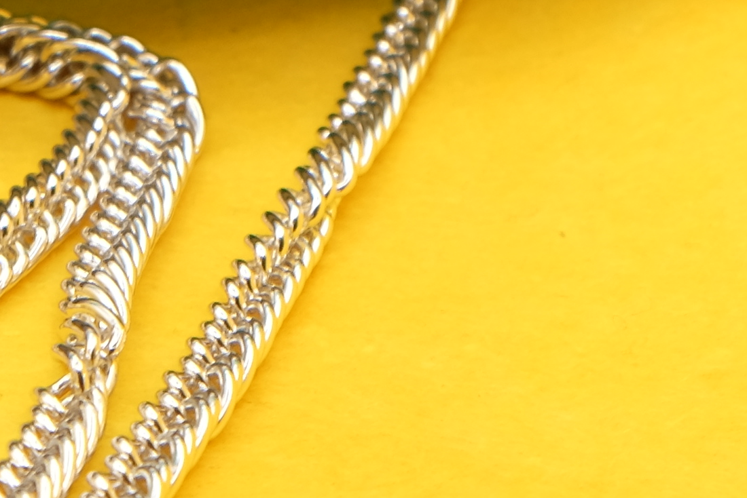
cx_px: -12
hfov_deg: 9.4
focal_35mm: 218
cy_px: -437
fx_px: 4524
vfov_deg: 6.2
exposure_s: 1/52
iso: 320
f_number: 5.6
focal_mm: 32.9
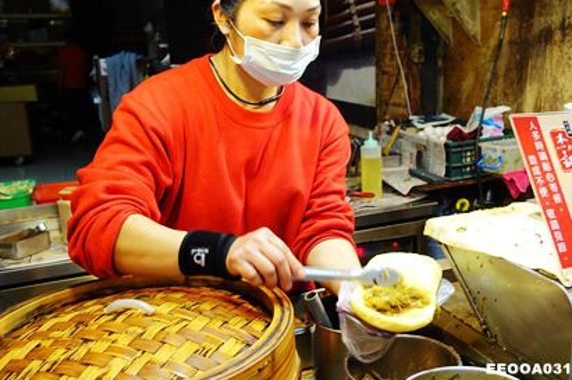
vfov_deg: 34.9
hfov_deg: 50.4
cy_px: 209
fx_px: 603
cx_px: 341
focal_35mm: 38
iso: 125
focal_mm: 8.8
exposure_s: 1/30
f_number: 2
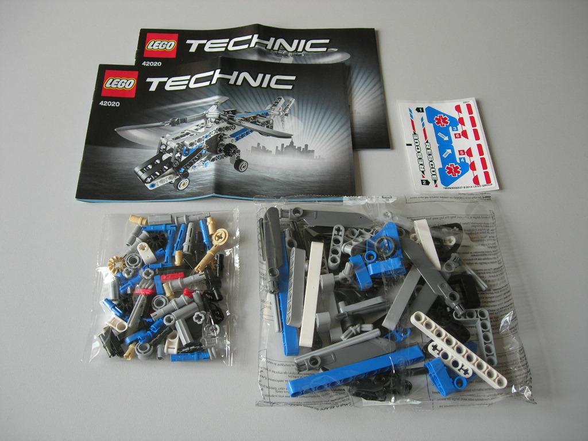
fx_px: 645
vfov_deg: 37.7
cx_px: 294
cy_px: 220
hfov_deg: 49.0
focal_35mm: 38
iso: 64
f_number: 2.8
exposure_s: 1/5.1
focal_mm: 7.8
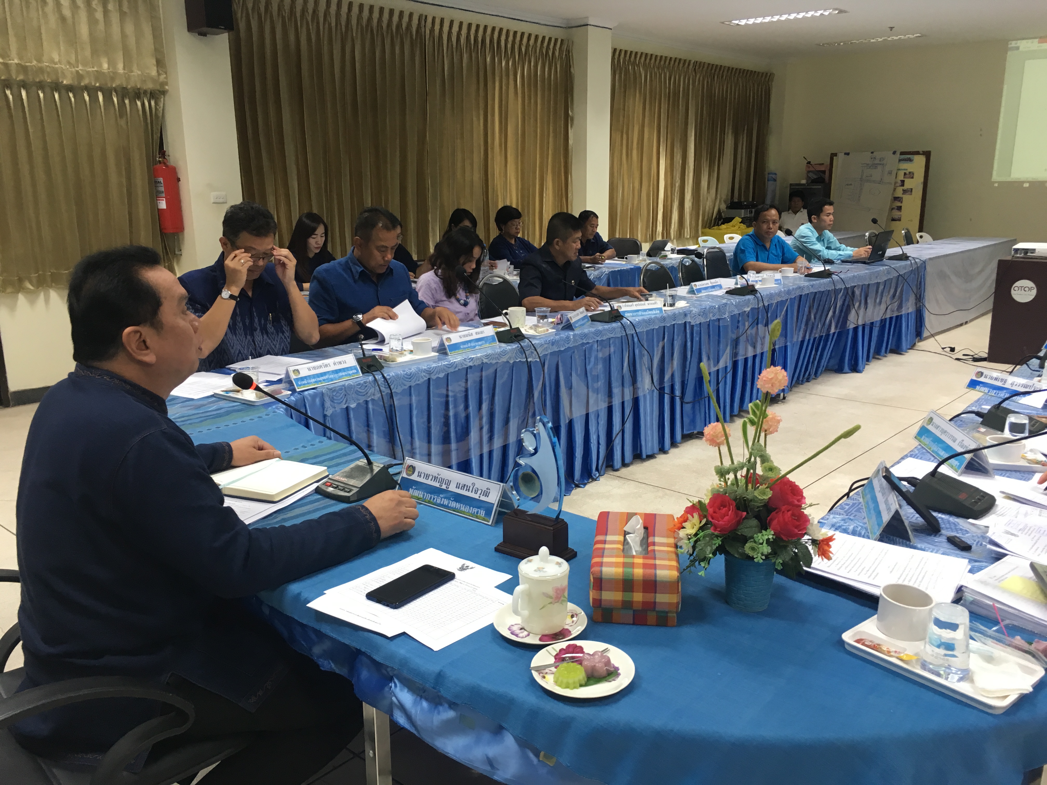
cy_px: 392
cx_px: 524
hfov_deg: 61.7
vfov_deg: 48.2
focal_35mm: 29
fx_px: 877
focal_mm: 4.15
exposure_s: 1/33
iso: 80
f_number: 2.2
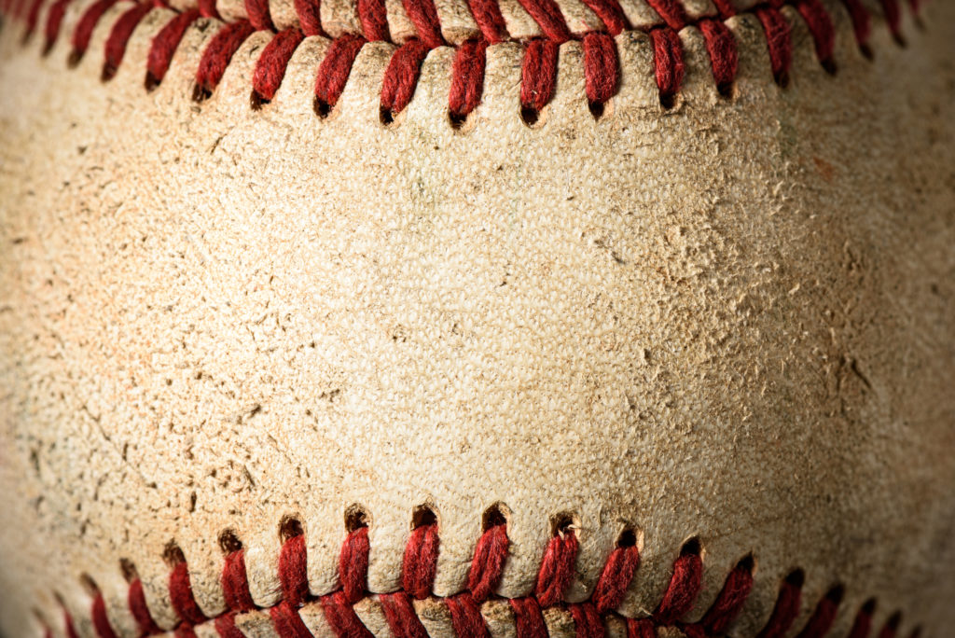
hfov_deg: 19.4
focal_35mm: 105
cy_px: 319
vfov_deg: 13.1
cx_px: 478
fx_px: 2787
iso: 64
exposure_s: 1/160
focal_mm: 105
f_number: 16
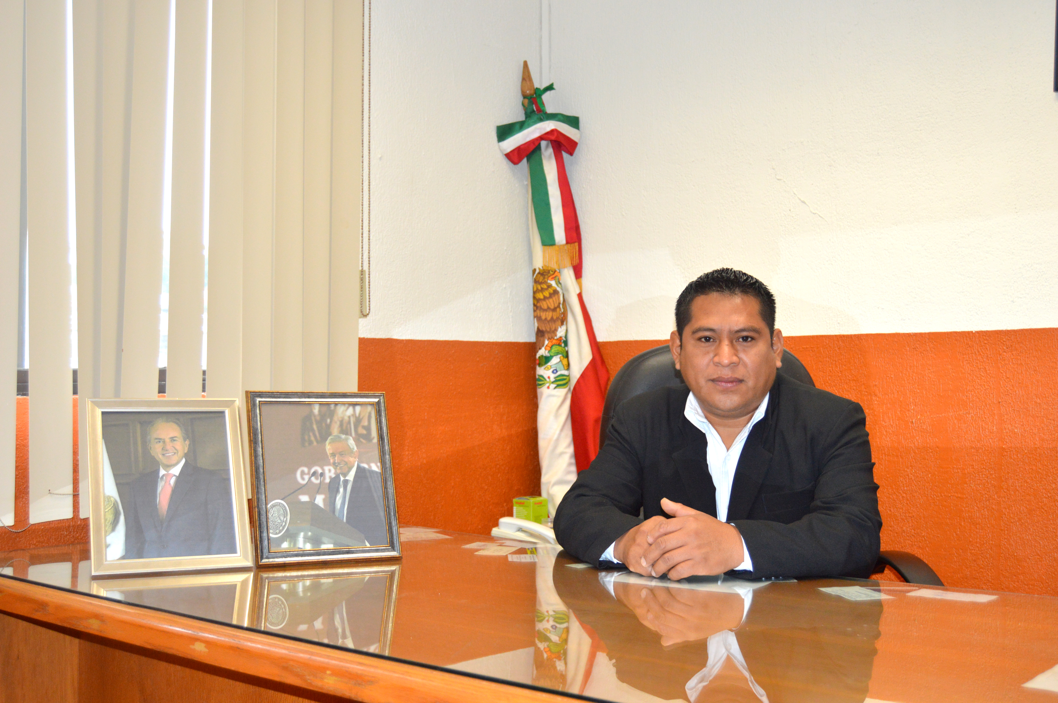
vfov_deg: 34.1
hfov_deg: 49.6
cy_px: 352
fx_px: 1145
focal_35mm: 39
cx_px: 529
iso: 720
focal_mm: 26
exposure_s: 1/60
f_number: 4
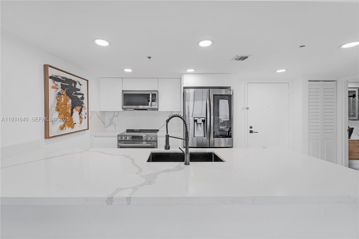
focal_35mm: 14
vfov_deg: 81.2
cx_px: 180
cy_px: 120
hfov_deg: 104.3
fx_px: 140
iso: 100
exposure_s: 1/15
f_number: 8
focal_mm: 14
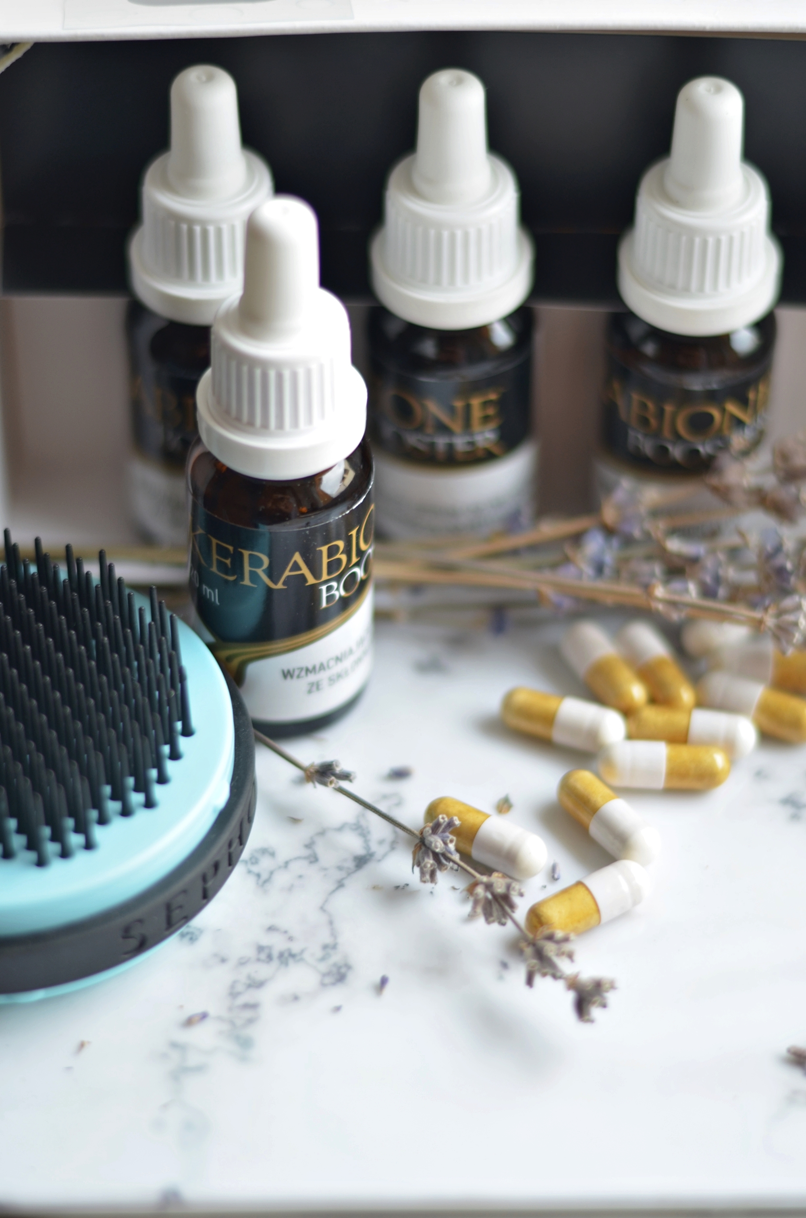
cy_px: 609
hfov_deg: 18.1
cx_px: 403
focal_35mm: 75
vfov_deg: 27.0
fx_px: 2530
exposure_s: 1/200
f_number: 1.8
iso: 160
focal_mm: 50
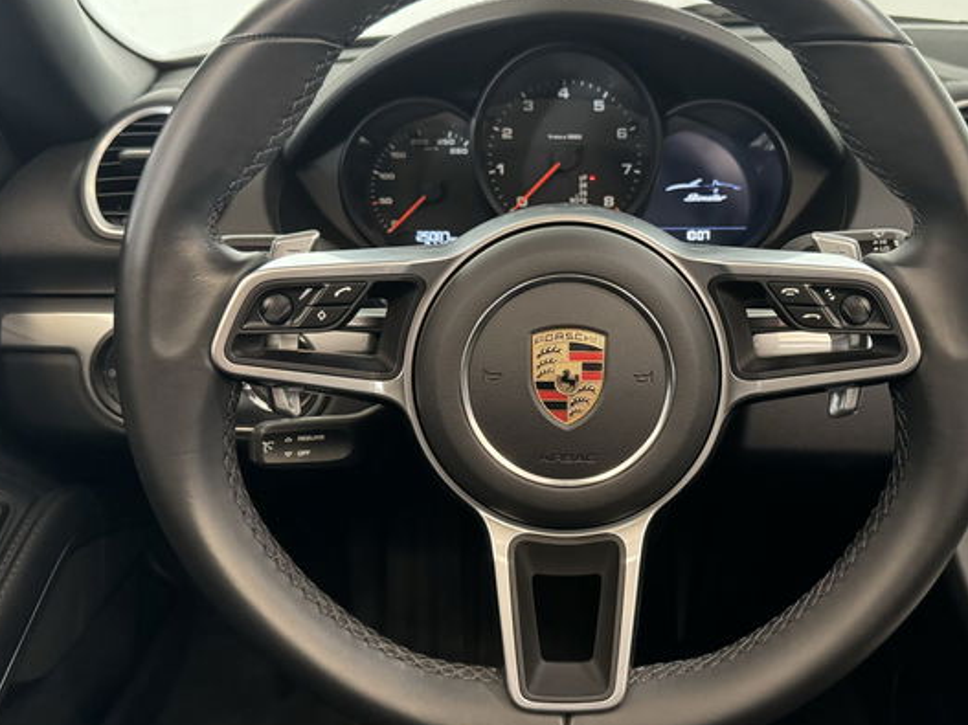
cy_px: 327
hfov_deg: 52.4
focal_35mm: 35
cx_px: 560
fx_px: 979
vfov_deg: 40.6
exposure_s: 1/57
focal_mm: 6.76
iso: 800
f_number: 1.78
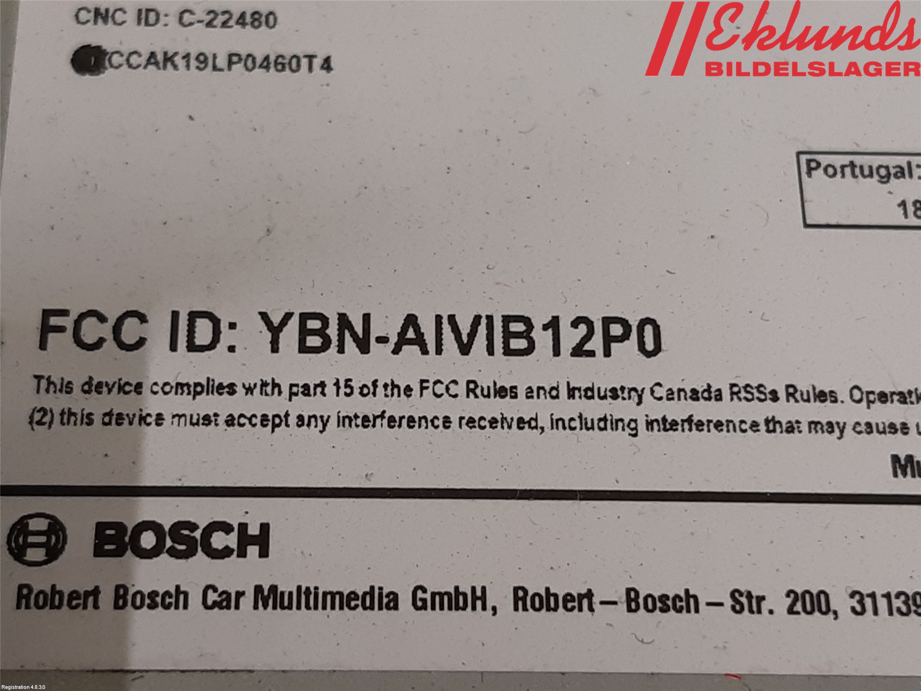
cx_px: 460
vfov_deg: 53.1
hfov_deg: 67.3
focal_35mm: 26
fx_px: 692
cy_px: 346
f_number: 1.7
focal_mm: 3.93
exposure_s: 1/50
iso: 80
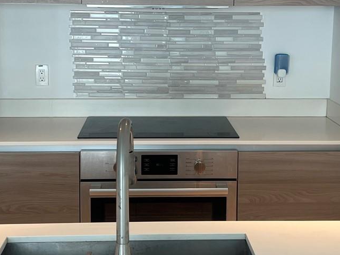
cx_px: 177
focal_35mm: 65
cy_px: 107
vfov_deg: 22.6
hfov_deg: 29.8
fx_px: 638
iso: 80
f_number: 1.5
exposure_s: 1/120
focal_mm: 5.7
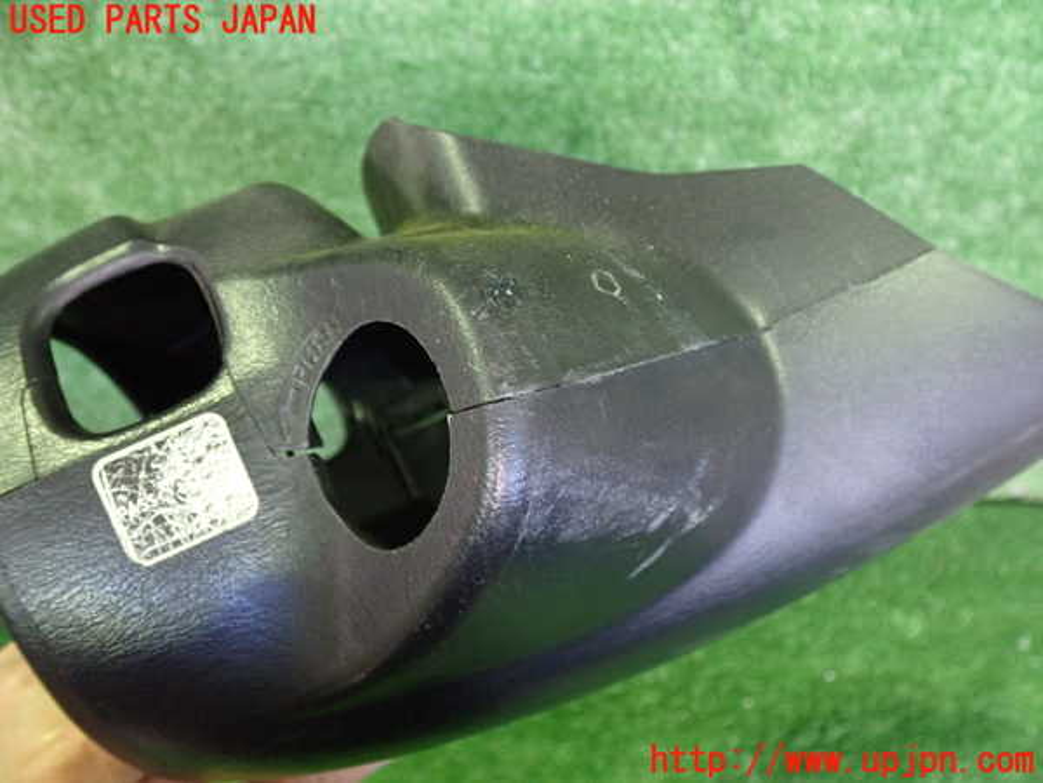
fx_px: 904
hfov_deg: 60.0
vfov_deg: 46.8
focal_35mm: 30
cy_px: 392
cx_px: 522
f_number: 2.3
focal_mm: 5.4
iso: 800
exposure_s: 1/25
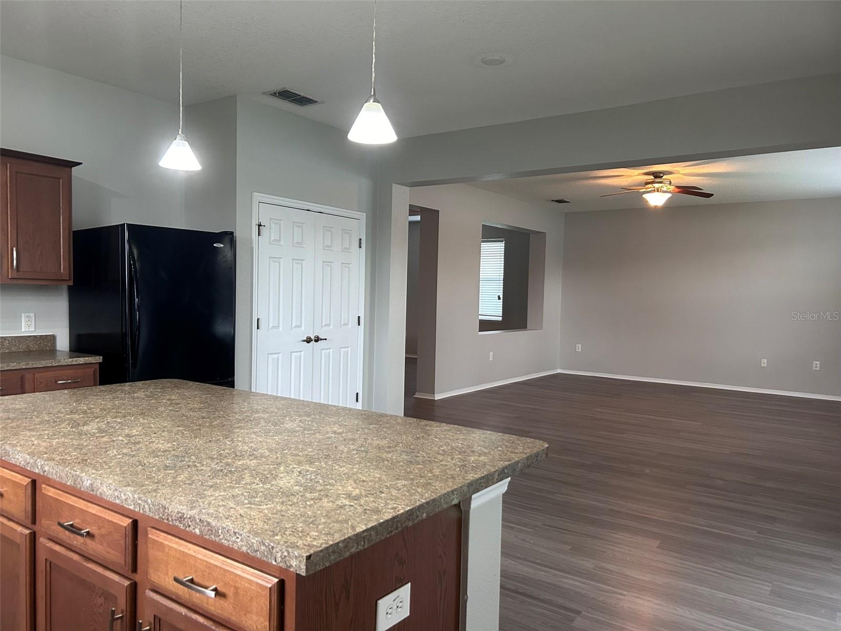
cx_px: 420
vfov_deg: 53.1
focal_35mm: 26
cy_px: 316
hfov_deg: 67.3
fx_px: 632
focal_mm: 5.7
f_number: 1.5
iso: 250
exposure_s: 1/60
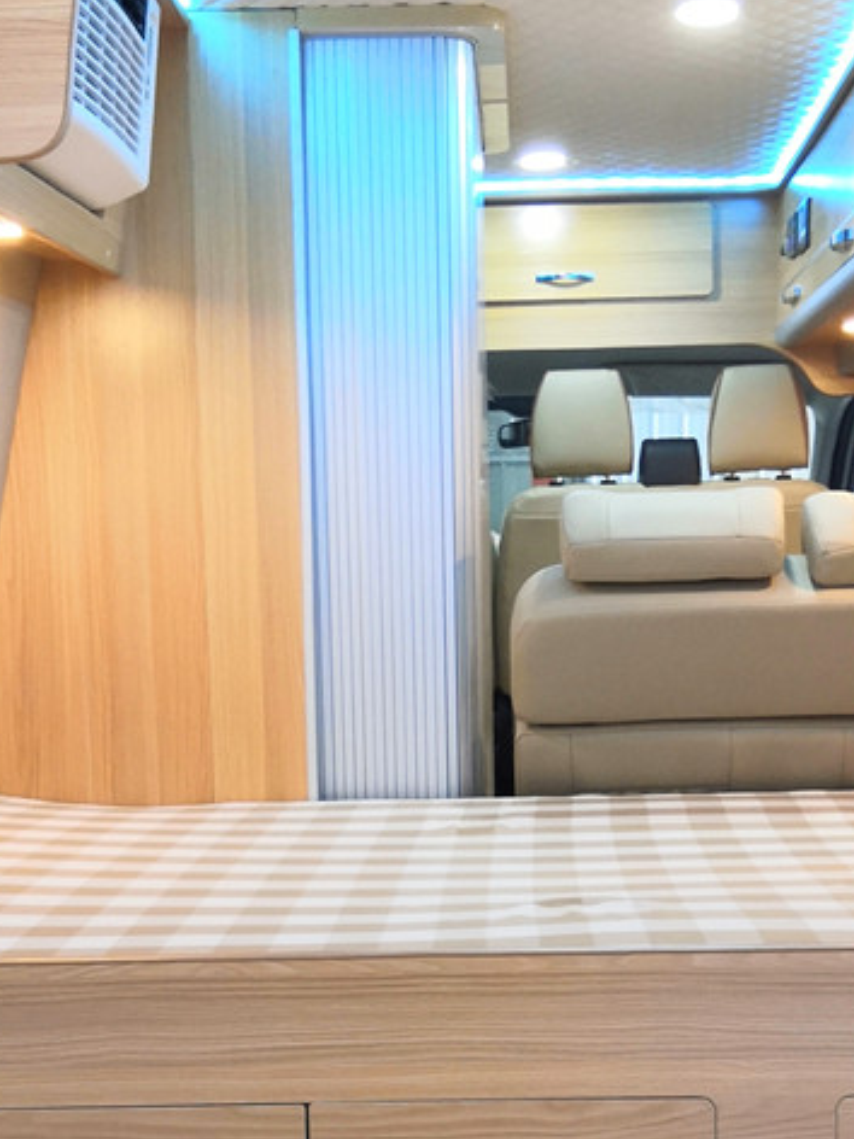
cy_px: 842
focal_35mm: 61
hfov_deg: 24.0
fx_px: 2007
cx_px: 485
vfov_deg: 31.2
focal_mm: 3.95
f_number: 1.8
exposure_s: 1/33.3
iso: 200
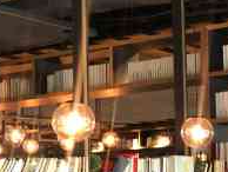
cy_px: 156
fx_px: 666
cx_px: 300
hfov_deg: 18.1
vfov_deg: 14.5
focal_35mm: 101
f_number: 1.8
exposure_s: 1/13
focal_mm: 4
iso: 100
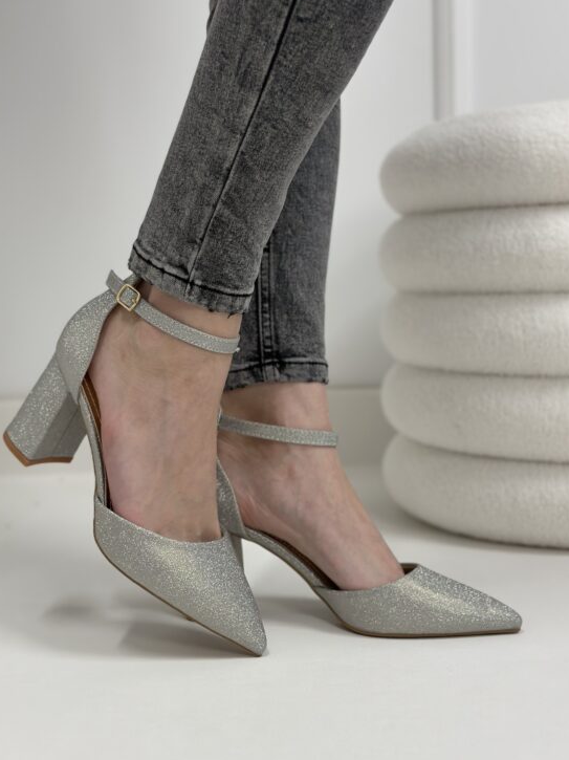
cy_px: 386
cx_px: 275
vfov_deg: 36.2
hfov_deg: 27.5
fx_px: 1163
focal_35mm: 53
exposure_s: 1/100
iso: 125
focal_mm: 6.86
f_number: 1.78
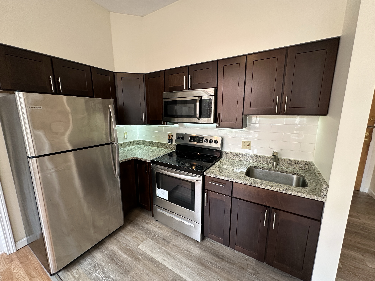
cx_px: 188
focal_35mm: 14
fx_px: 152
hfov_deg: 102.1
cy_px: 140
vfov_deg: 85.7
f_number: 2.2
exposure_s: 1/63
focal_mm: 2.22
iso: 125
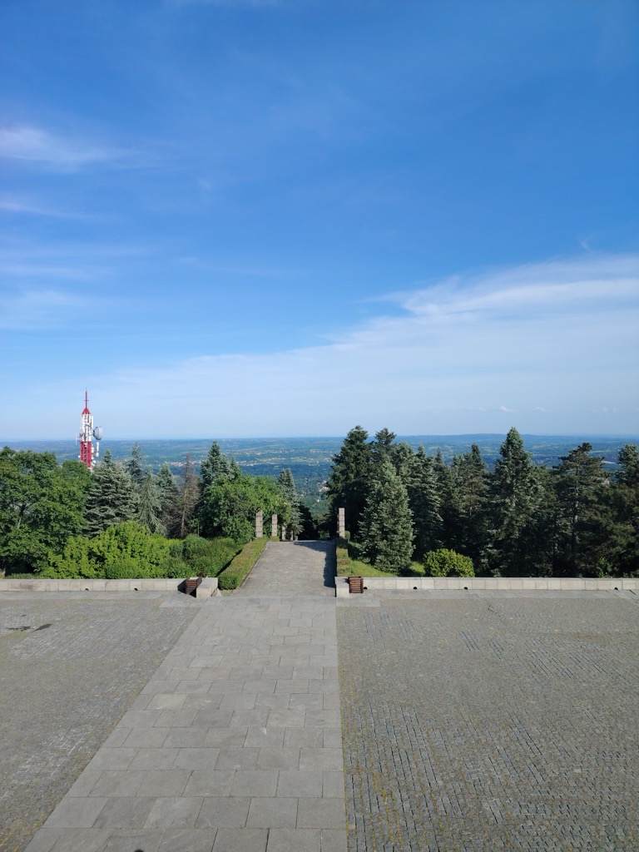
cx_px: 320
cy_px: 426
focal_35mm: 24
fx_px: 591
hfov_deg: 56.8
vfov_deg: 71.6
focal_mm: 5.25
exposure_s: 1/782
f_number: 1.75
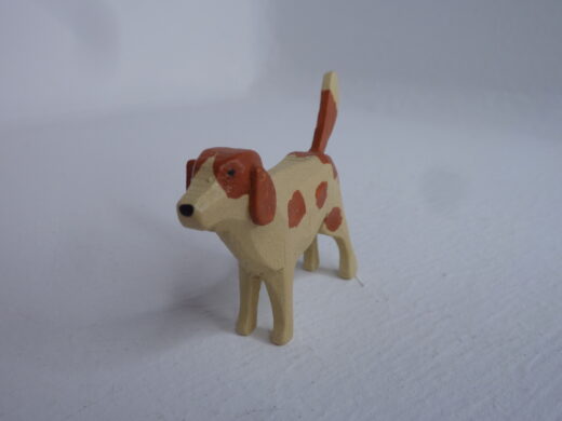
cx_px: 281
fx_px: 487
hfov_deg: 60.0
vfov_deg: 46.8
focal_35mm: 30
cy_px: 210
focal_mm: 5
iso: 80
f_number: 3.4
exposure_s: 1/60
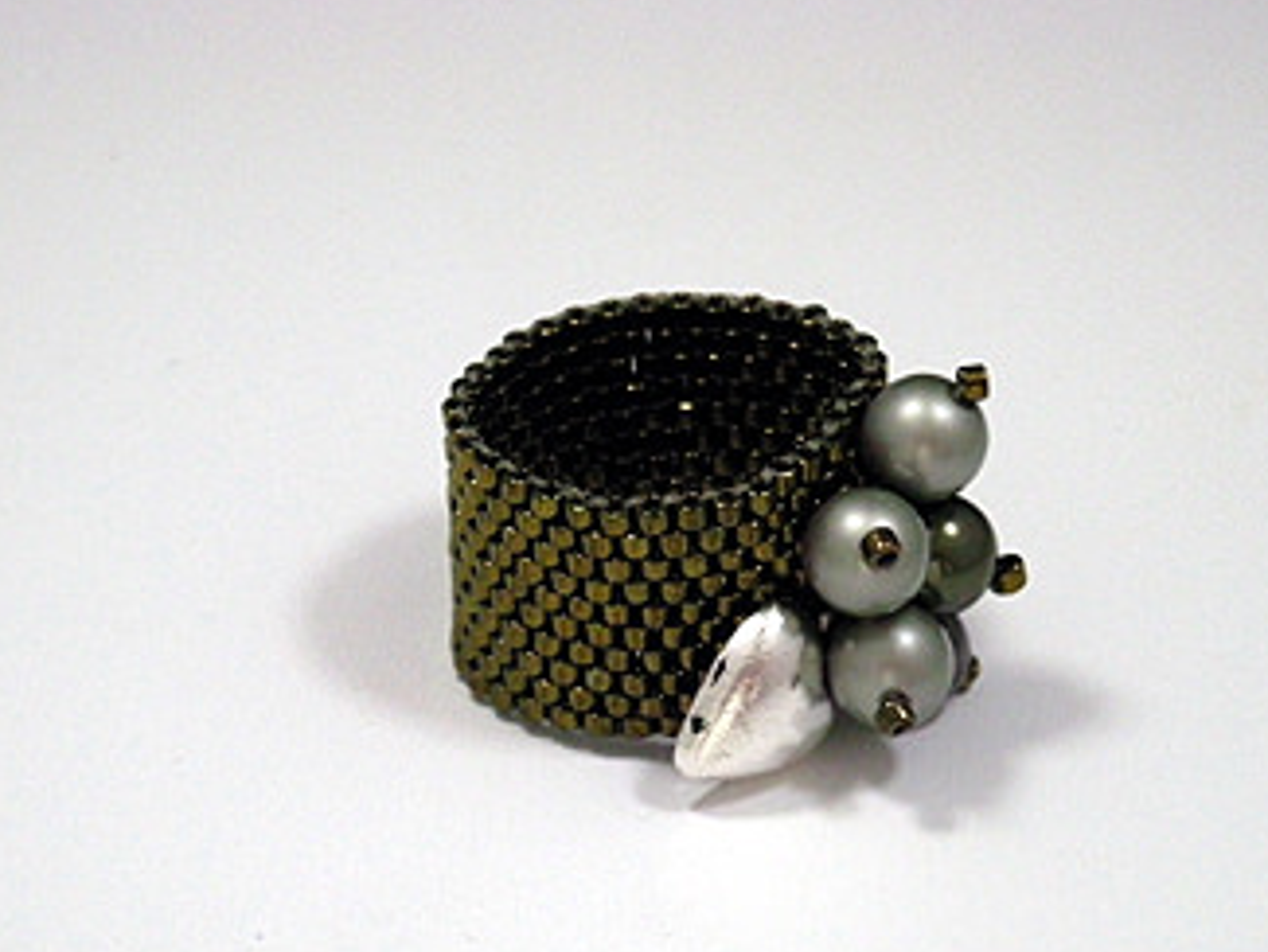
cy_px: 540
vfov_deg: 11.8
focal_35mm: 126
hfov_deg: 15.6
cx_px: 652
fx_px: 4617
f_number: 4.7
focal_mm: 17.1
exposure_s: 1/44
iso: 400
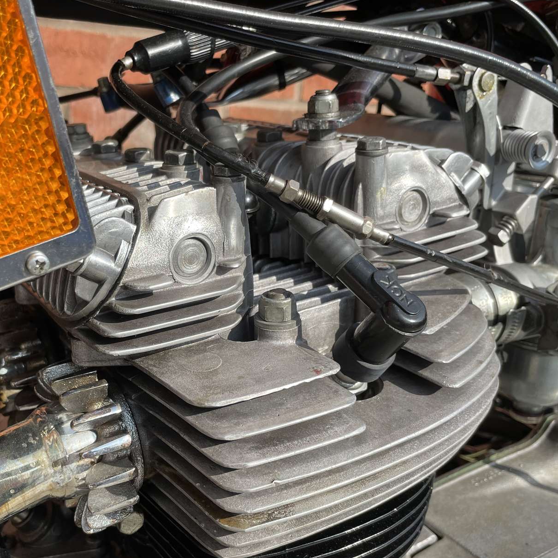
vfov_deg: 43.7
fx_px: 693
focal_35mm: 38
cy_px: 319
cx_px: 188
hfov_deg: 43.3
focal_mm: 4.2
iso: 32
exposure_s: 1/1715
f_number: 1.6
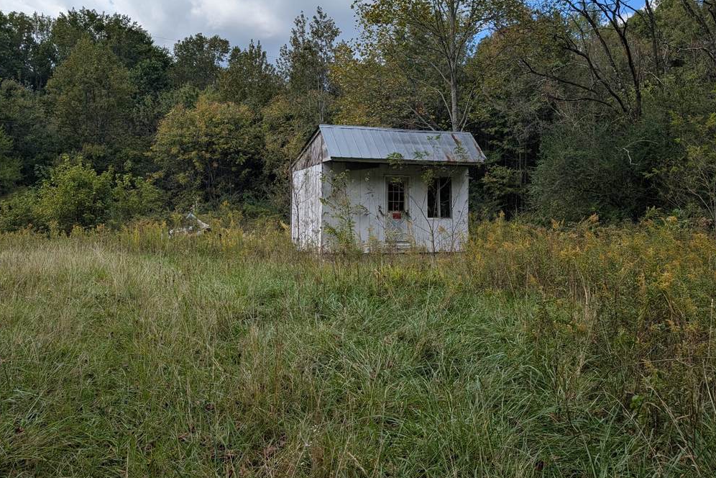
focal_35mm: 32
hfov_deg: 58.7
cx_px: 368
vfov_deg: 41.0
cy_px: 205
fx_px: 636
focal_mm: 6.9
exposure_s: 1/1126
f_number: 1.68
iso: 21
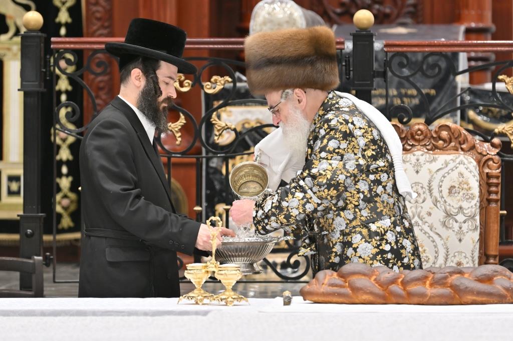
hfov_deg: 8.1
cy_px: 170
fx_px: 3632
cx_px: 256
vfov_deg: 5.4
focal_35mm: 255
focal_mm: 170
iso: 250
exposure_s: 1/320
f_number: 2.8
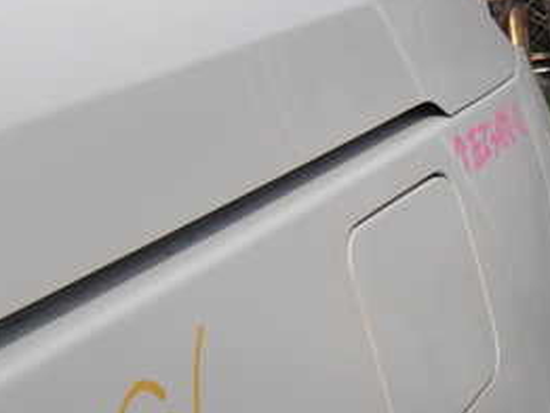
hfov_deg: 27.1
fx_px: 1097
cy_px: 46
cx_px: 48
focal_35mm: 69
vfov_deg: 20.9
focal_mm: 5.4
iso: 100
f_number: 9
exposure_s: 1/200
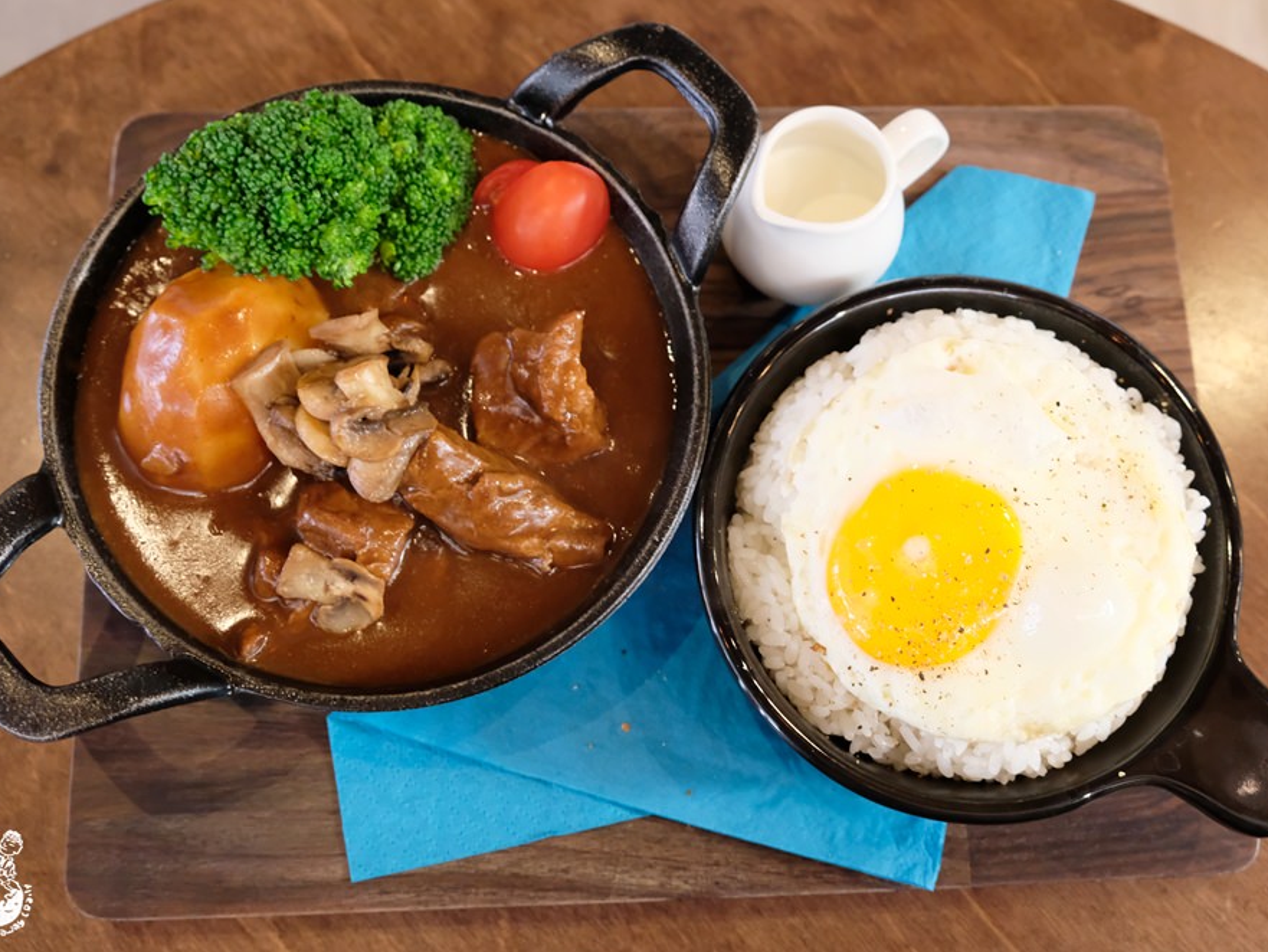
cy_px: 476
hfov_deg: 51.3
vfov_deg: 39.7
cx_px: 651
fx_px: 1319
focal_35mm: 36
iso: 3200
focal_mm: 22.3
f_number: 4
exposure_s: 1/52
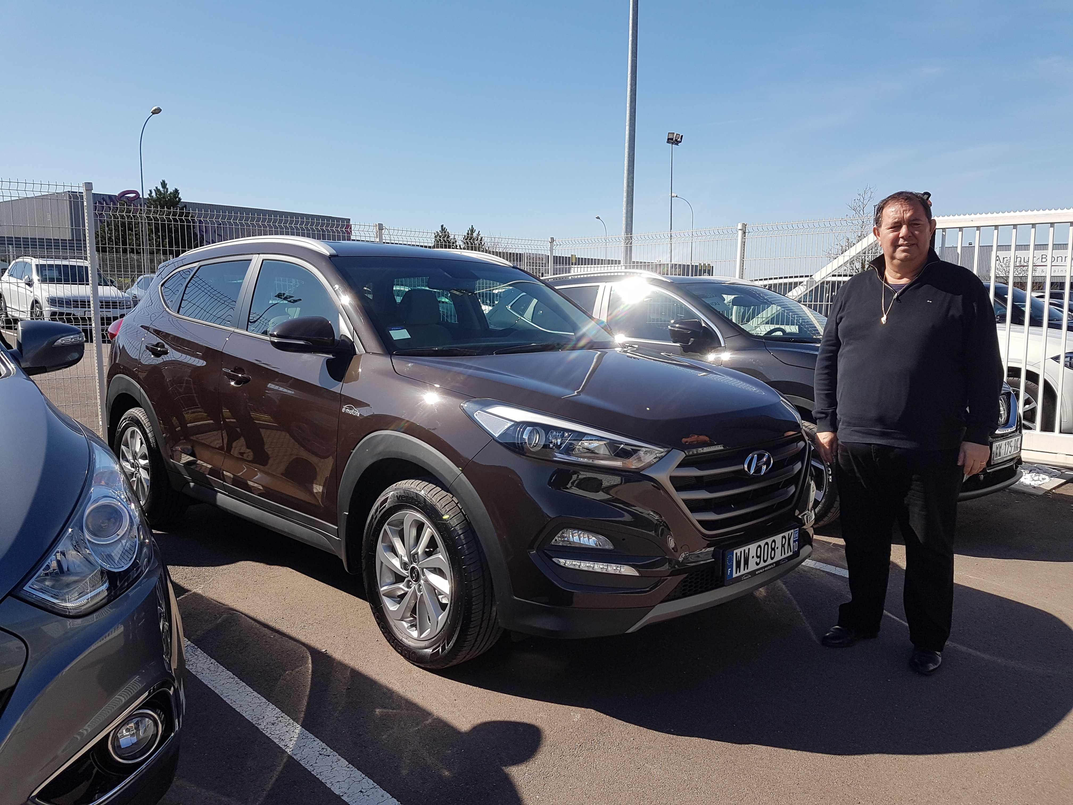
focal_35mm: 26
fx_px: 806
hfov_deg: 67.3
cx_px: 536
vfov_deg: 53.1
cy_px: 402
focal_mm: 4.2
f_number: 1.7
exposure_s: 1/1892
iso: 40
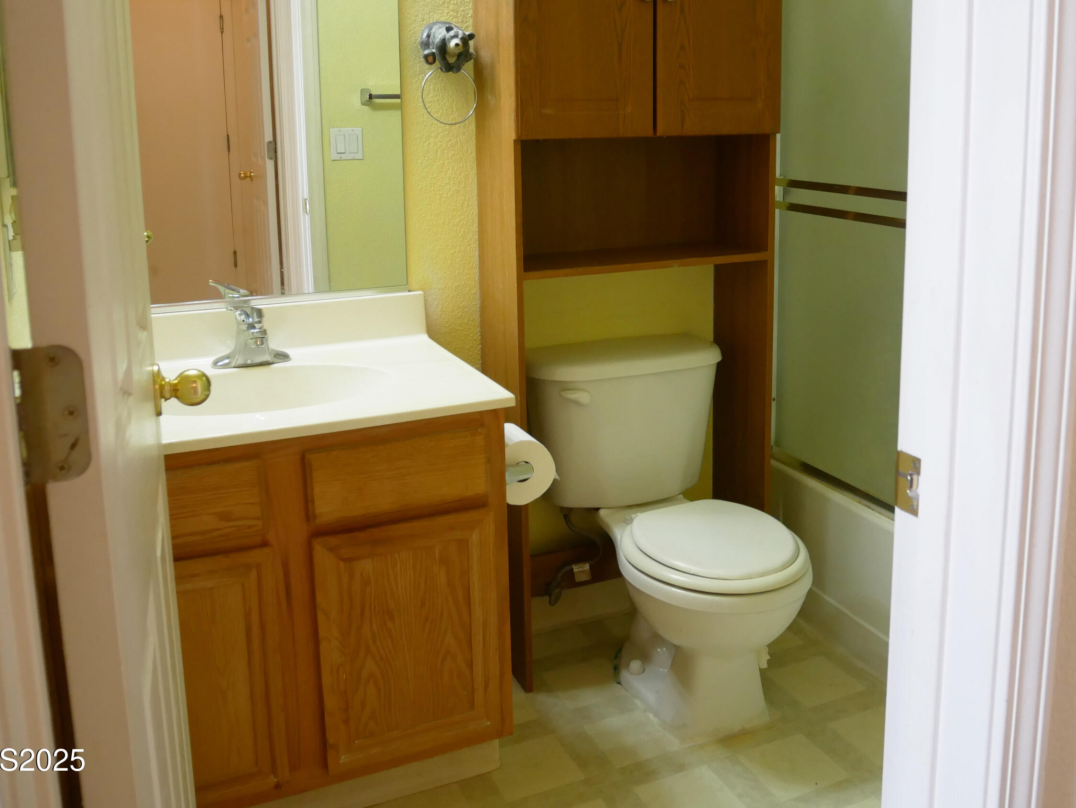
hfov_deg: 56.6
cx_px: 607
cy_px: 271
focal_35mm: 32
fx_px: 995
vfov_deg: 43.6
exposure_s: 1/60
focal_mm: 12
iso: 640
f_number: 3.5
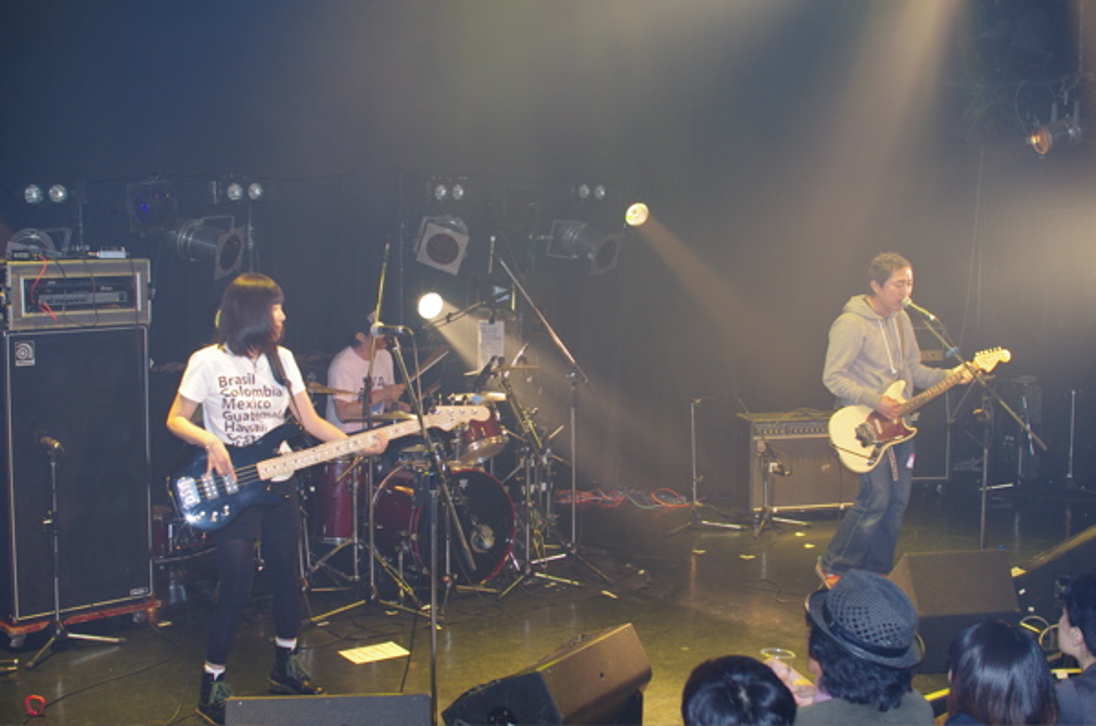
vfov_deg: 29.7
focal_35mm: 45
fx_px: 1367
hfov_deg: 43.7
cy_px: 363
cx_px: 548
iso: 400
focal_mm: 30
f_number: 3.2
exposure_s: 1/80
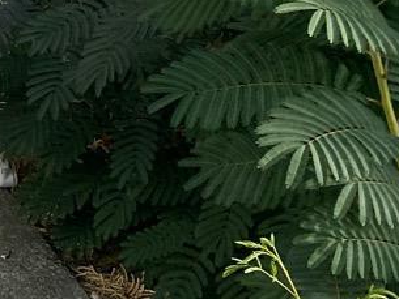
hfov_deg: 12.5
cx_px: -515
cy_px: -230
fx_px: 1476
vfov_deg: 10.9
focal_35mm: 128
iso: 32
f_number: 1.8
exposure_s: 1/3401
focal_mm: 4.25
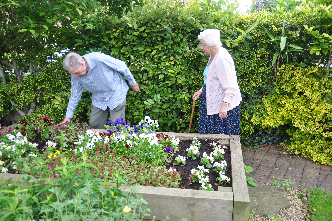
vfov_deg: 41.6
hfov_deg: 59.6
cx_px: 166
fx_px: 290
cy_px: 110
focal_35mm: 32
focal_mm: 21
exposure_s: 1/100
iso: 200
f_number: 5
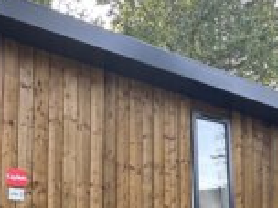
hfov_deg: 30.8
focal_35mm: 54
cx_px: -45
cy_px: 214
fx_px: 434
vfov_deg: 25.5
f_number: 2.2
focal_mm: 2.22
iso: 64
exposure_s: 1/99
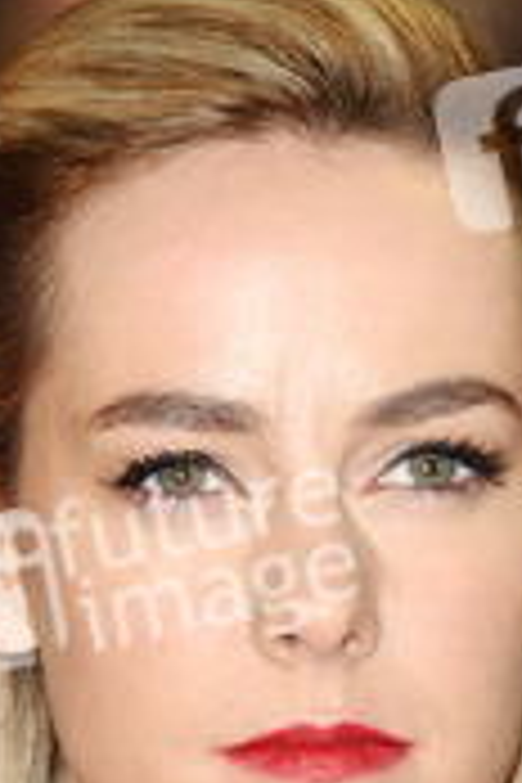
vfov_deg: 3.6
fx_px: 12356
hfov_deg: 2.4
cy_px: 801
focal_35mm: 568
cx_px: 259
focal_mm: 165
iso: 640
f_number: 4.5
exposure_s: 1/200
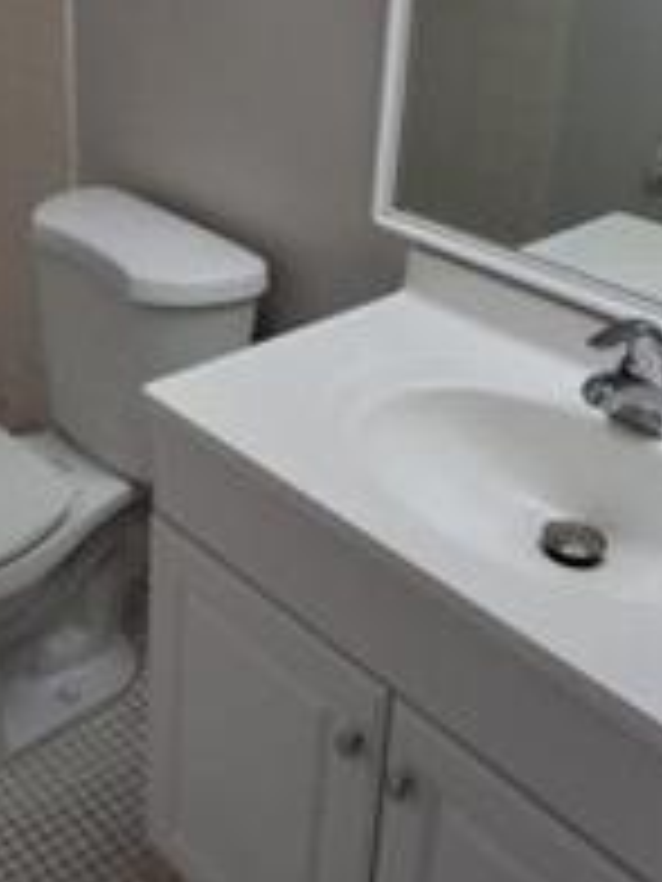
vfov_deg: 37.9
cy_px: 220
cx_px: 50
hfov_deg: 28.4
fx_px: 1249
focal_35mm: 49
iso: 40
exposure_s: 1/120
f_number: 2.2
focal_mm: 1.64
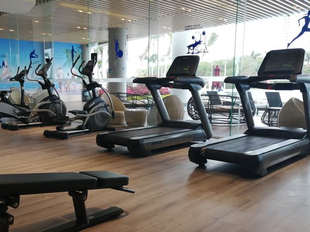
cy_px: 139
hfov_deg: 48.2
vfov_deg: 37.6
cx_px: 104
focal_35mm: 38
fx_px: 340
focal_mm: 3.62
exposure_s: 1/50
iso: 64
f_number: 1.8
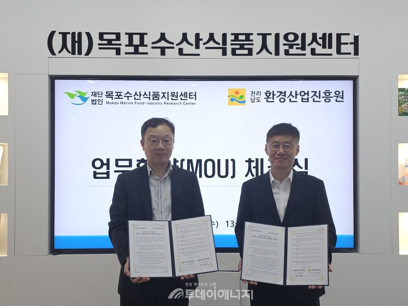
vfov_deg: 58.9
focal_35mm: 23
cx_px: 204
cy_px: 153
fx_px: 271
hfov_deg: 73.9
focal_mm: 6.3
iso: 100
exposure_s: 1/120
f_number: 1.7
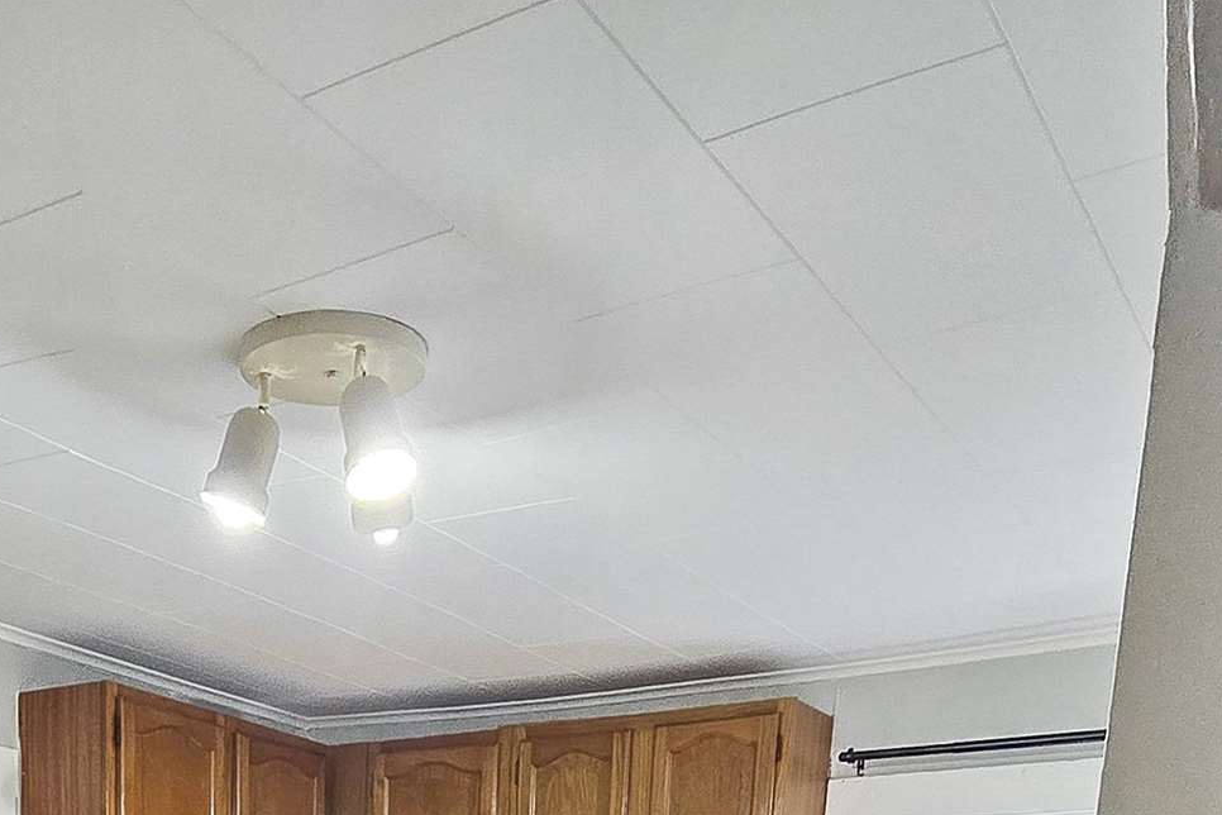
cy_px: 1445
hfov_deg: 44.1
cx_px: 325
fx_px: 1459
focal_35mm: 43
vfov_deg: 21.4
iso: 200
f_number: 2.2
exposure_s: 1/60
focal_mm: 2.2
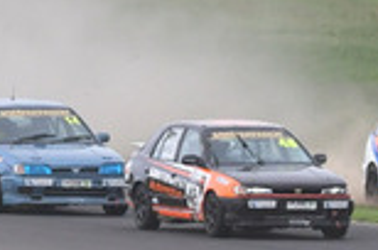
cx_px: 474
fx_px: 24571
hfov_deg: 0.9
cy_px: 162
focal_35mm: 2345
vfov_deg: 0.6
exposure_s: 1/640
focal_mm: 300
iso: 800
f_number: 11
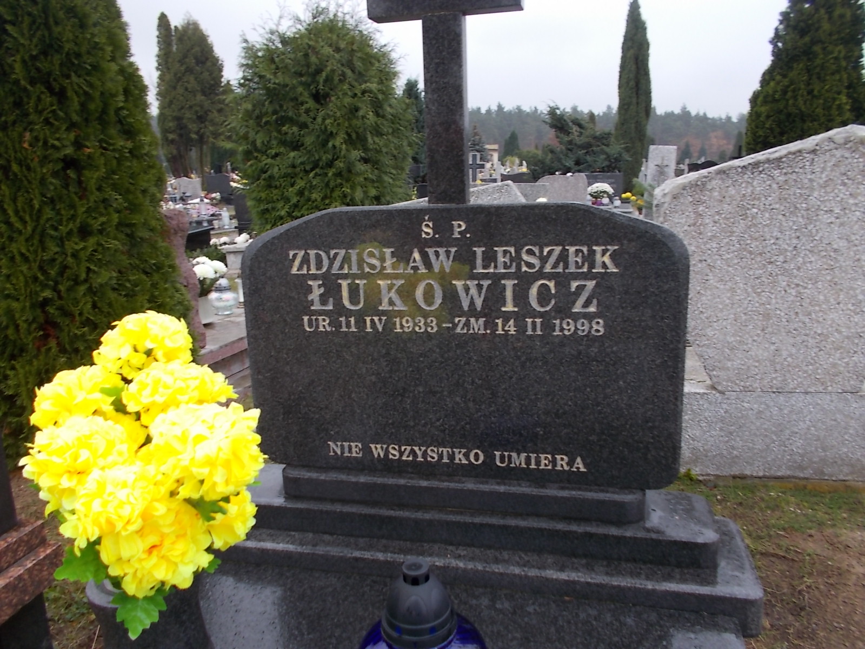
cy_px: 324
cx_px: 432
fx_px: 650
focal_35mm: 26
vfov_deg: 53.1
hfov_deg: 67.3
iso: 80
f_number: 3.2
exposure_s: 1/50
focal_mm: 4.6
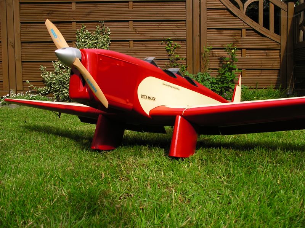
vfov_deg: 38.6
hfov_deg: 50.2
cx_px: 152
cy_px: 114
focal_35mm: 37
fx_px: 326
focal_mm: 7.8
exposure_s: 1/346
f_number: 4.3
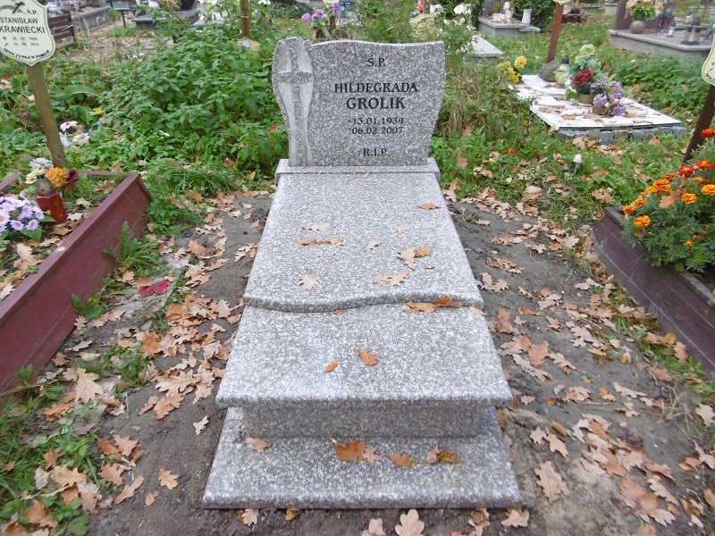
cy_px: 268
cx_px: 358
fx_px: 496
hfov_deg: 71.6
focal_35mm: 24
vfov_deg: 56.8
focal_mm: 4.3
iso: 200
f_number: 3.1
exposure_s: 1/60
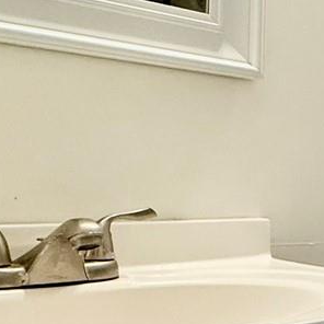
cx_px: 548
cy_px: 182
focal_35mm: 67
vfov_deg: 25.7
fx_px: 709
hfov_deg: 20.2
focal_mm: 2.22
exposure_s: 1/120
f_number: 2.2
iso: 250
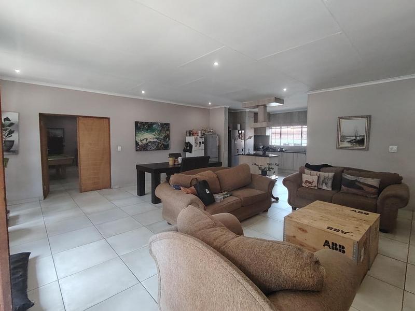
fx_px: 204
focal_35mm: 17
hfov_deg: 91.0
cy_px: 156
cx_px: 208
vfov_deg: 74.7
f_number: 2.2
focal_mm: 1.42
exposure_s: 1/100
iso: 217
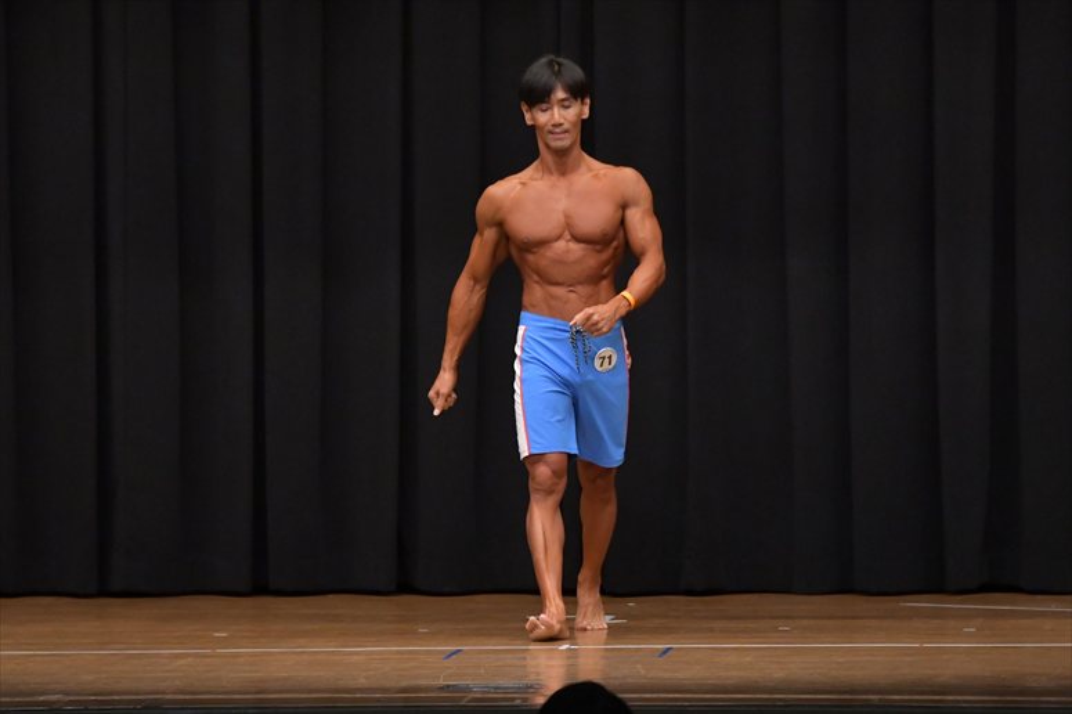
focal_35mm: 240
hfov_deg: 8.6
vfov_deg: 5.7
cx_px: 536
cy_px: 357
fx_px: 7143
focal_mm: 160
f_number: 5.6
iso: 6400
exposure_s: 1/400
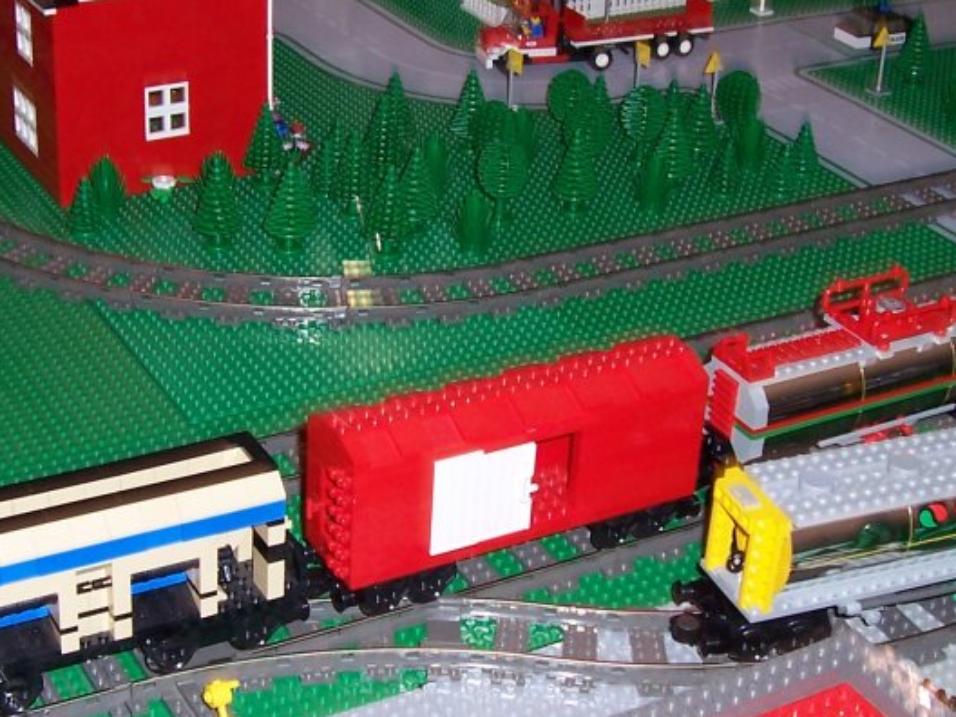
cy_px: 375
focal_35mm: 66
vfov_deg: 22.3
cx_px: 402
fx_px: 1823
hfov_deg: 29.3
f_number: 2.7
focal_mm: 5.6
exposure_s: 1/60
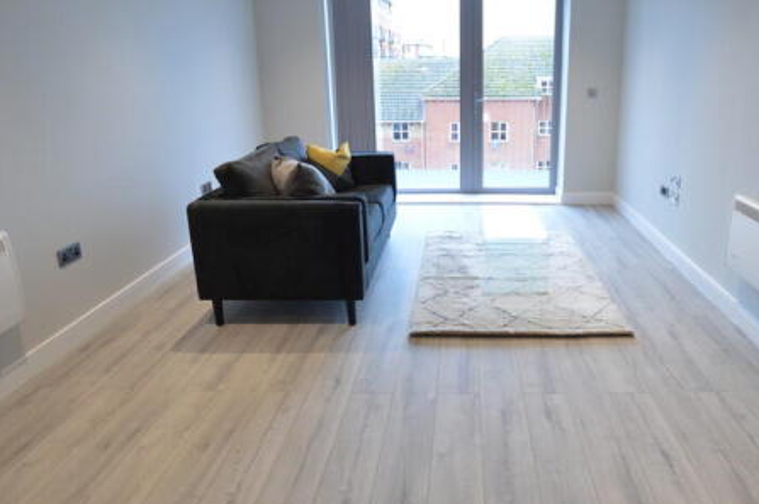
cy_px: 178
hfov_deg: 77.6
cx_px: 460
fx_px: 463
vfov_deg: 56.2
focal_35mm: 22
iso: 125
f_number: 3.5
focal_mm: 10
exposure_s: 1/15
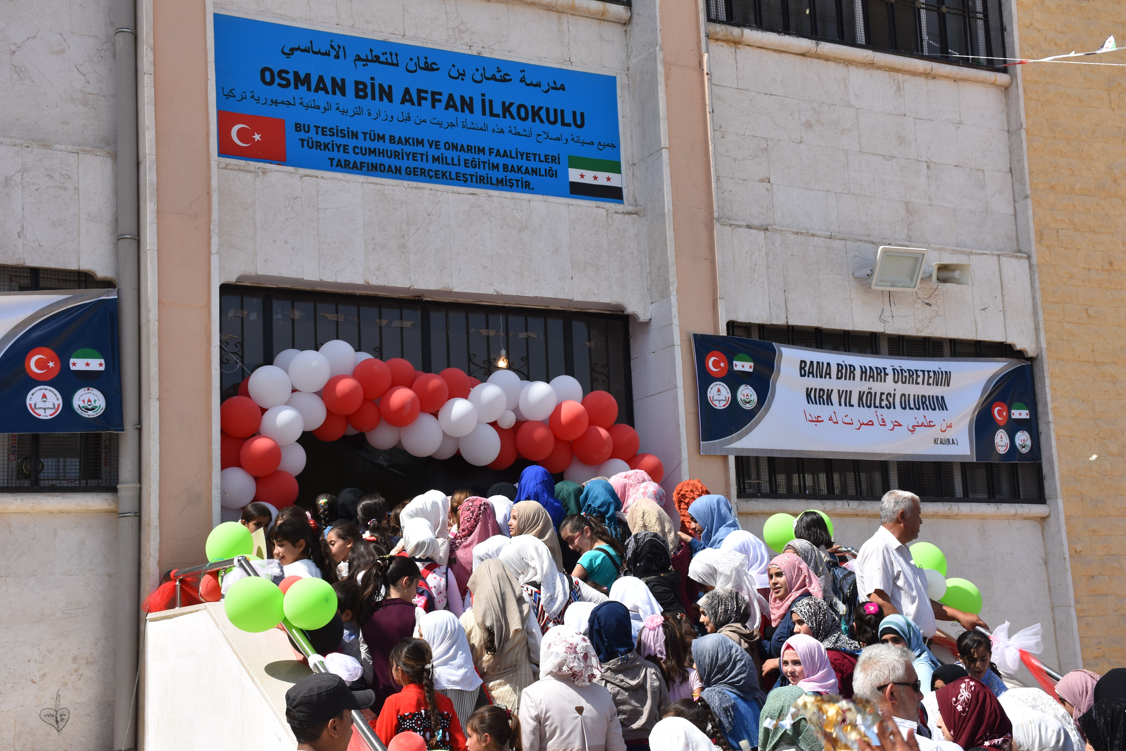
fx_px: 1642
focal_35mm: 52
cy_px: 376
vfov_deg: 25.8
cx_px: 563
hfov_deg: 37.9
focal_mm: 35
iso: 200
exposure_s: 1/500
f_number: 8
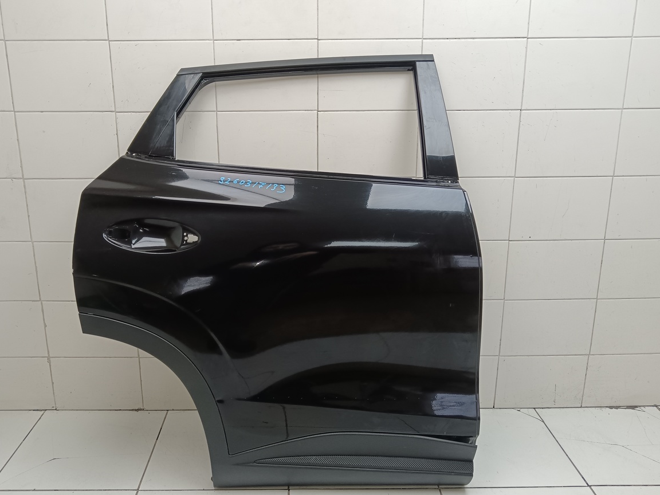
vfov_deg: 46.8
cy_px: 228
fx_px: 572
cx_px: 297
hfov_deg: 59.8
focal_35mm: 30
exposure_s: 1/100
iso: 294
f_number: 1.9
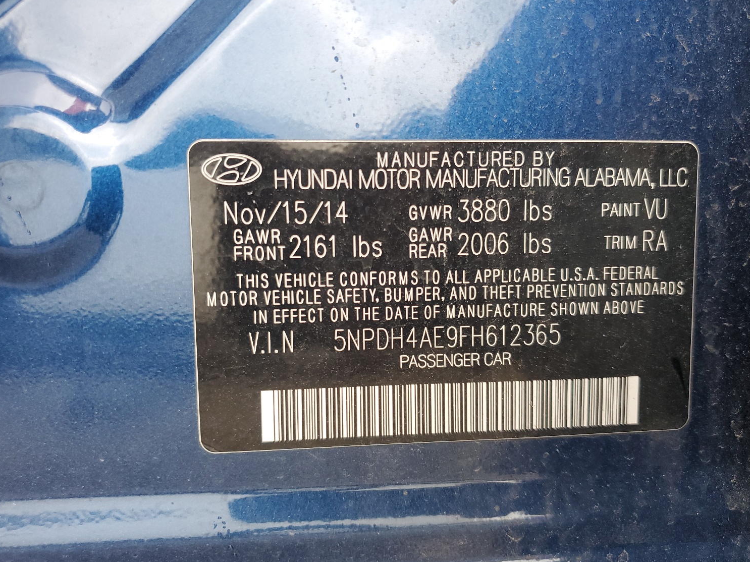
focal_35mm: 28
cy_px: 288
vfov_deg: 49.7
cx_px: 377
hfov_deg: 63.5
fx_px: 607
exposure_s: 1/120
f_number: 1.5
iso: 64
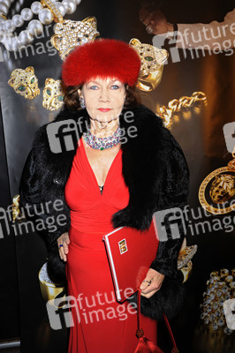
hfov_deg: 33.3
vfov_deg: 48.5
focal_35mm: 40
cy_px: 176
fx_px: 392
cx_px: 118
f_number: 5.6
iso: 500
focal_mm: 40
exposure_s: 1/100
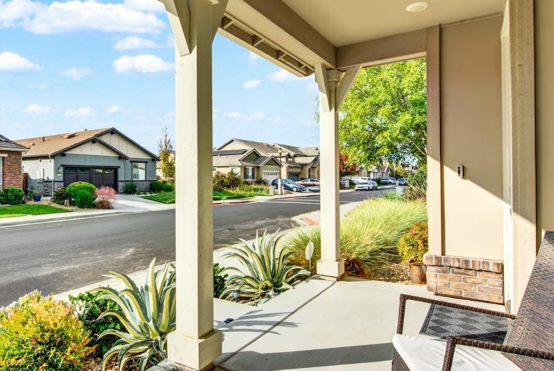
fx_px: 370
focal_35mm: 24
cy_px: 174
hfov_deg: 71.7
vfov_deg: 53.2
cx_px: 189
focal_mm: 14
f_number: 14
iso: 100
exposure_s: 1/80
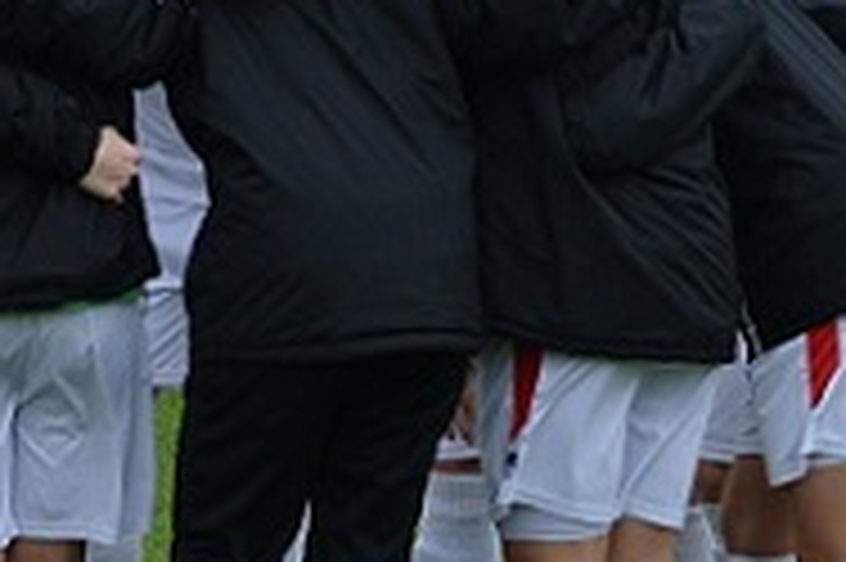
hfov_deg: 2.6
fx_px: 18572
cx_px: -153
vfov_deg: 1.7
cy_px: 164
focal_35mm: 791
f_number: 5
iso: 800
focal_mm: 170
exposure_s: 1/800
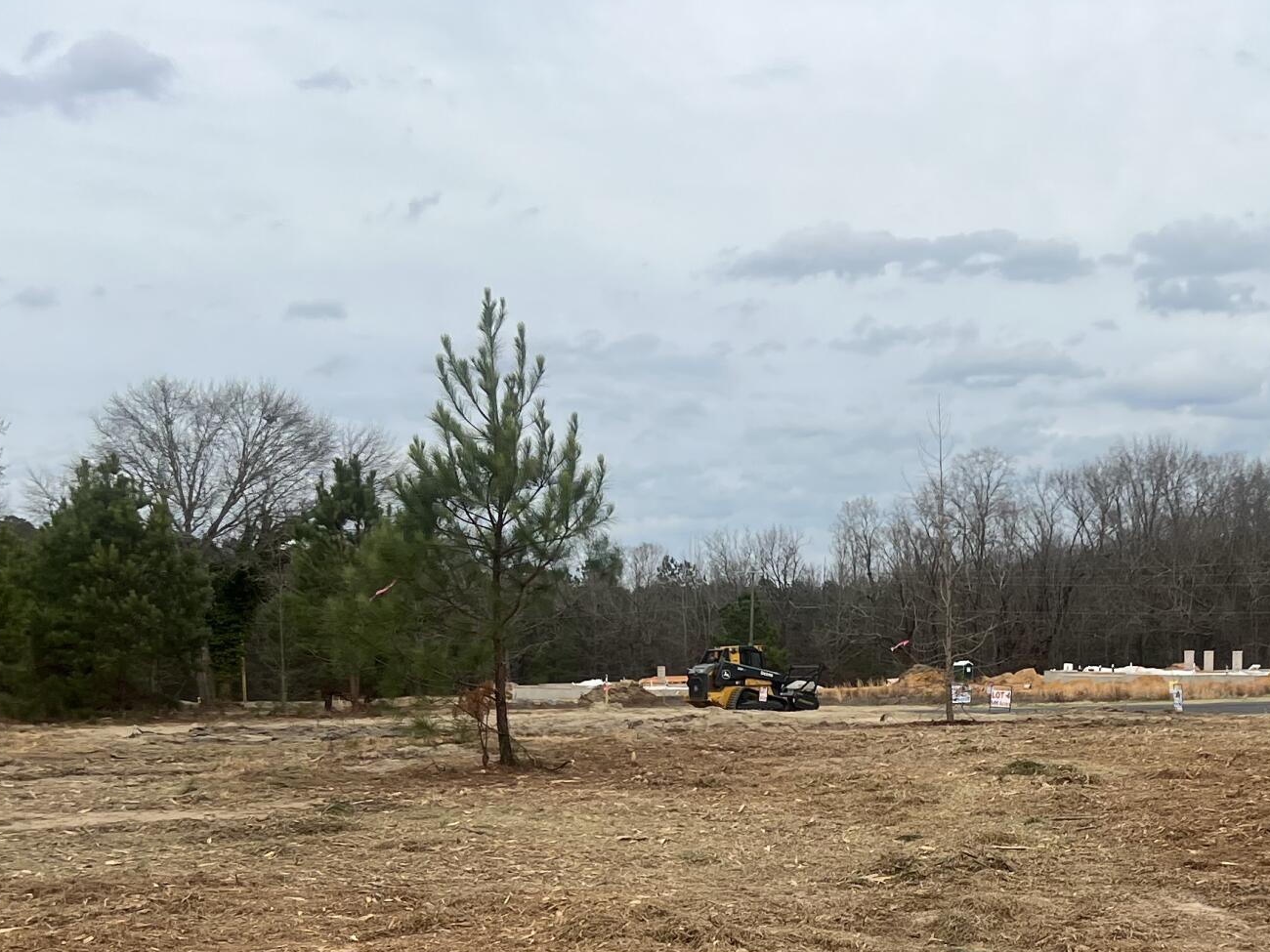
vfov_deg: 23.9
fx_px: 2201
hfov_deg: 31.7
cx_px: 935
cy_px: 825
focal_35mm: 60
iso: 50
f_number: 1.5
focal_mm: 5.7
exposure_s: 1/1553
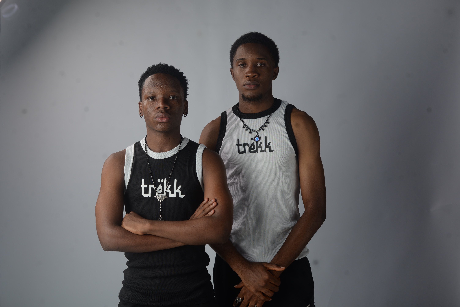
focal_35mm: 50
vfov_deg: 27.0
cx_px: 230
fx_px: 639
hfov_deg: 39.6
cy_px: 154
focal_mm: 50
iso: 100
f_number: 8
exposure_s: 1/100
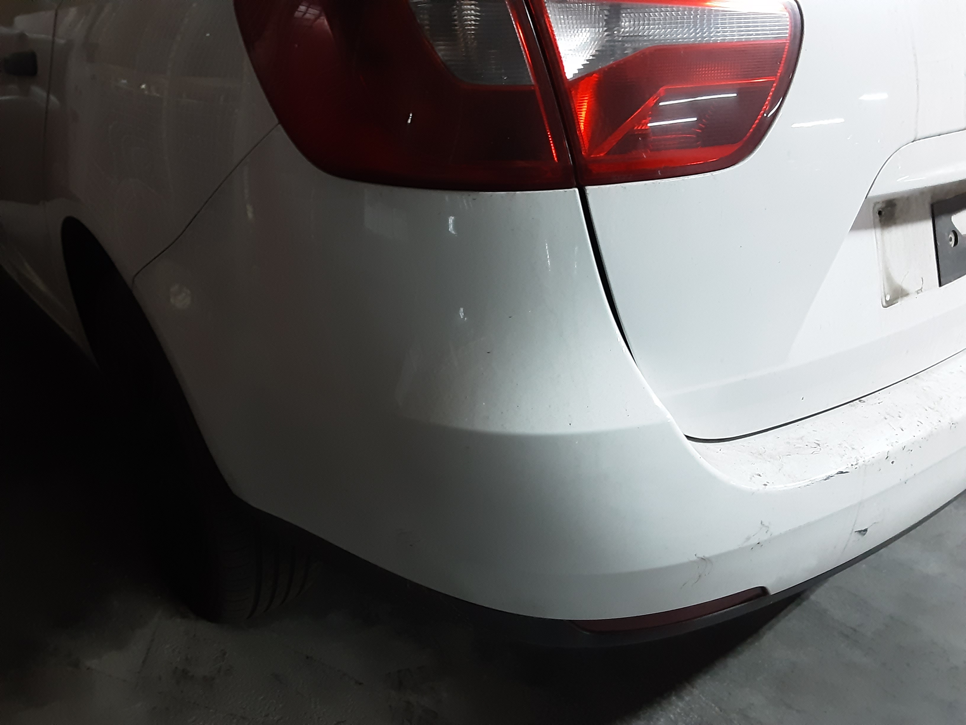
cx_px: 483
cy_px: 362
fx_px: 753
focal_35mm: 27
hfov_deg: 65.3
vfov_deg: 51.4
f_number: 1.9
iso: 320
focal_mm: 2.91
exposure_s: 1/25
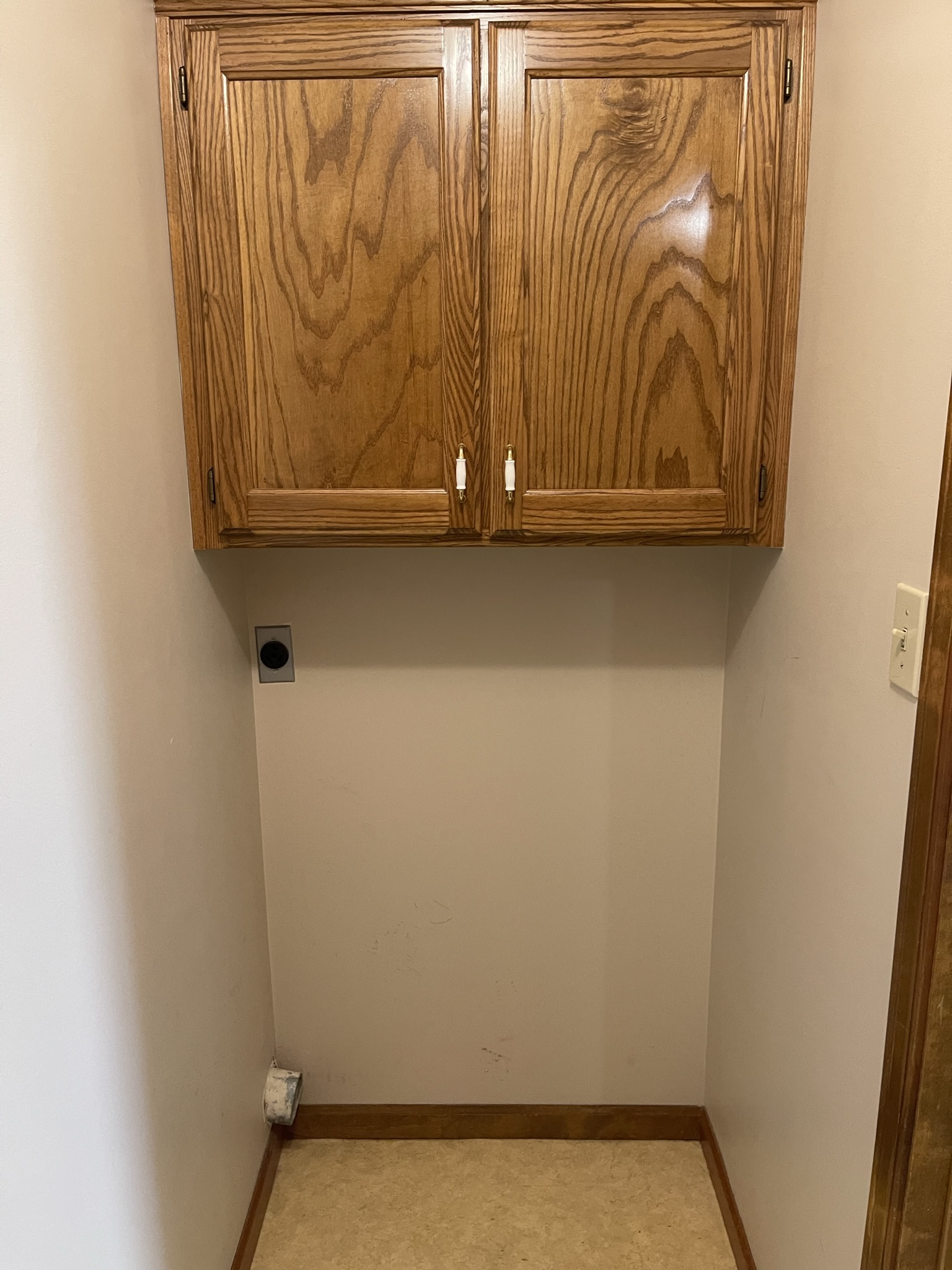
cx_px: 476
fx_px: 953
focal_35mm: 26
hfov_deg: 53.1
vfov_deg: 67.3
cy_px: 635
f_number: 1.6
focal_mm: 5.1
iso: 320
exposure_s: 1/60
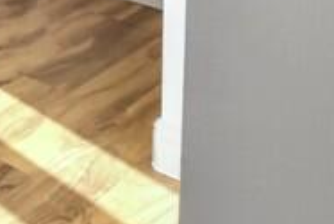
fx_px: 761
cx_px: -363
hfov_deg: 17.0
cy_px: -306
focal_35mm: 82
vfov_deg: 12.9
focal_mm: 10
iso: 640
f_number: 8
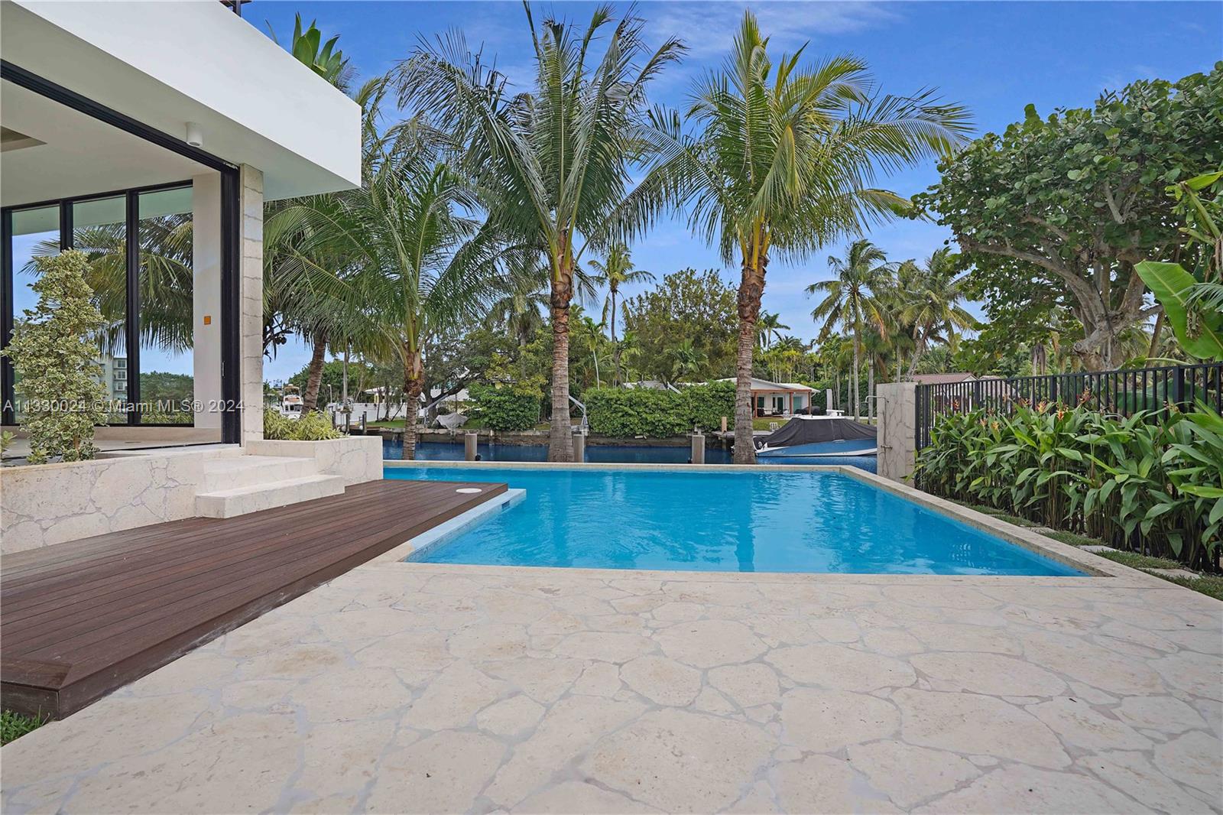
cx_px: 612
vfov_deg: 73.7
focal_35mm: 16
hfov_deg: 96.7
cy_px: 408
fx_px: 543
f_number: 4.5
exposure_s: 1/500
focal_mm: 16
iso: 100
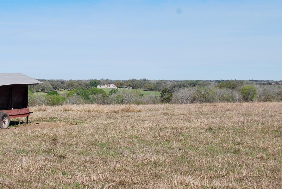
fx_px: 635
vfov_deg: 16.9
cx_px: 81
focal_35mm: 81
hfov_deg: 24.8
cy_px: 65
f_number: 9
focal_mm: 36
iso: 100
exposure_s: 1/320
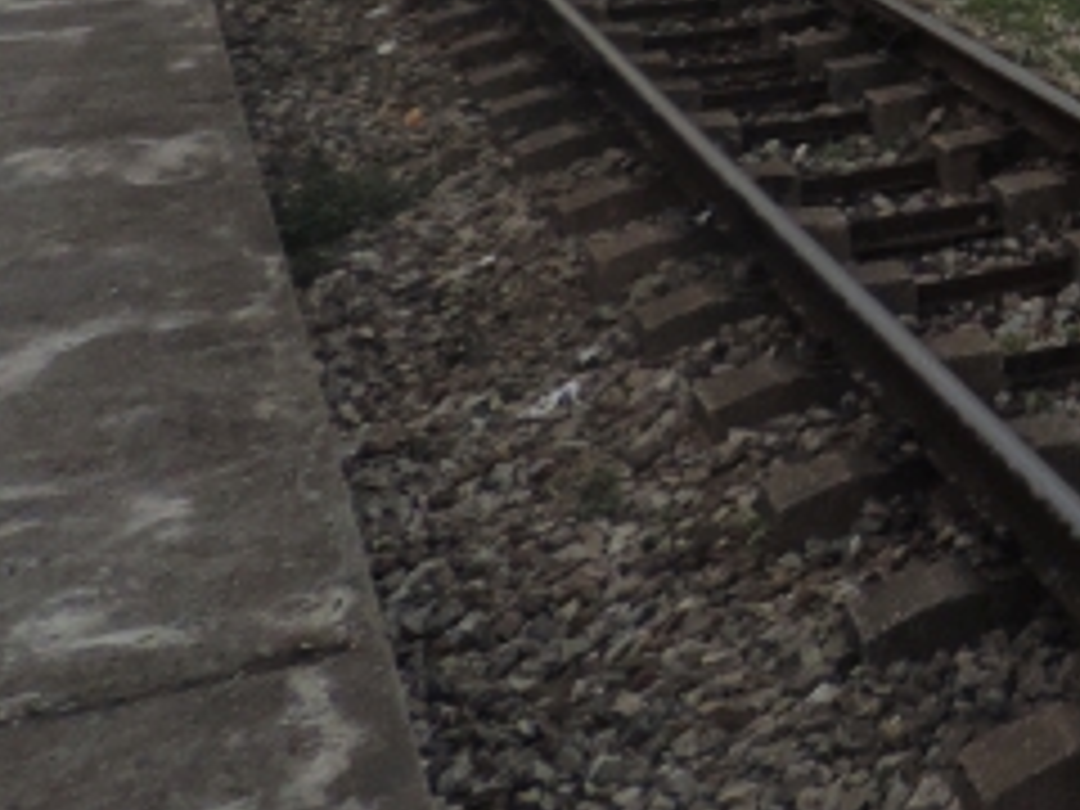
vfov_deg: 16.3
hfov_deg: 20.0
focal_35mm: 80
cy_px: -504
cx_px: 1760
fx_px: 2496
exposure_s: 1/20
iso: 400
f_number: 3
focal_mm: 4.3
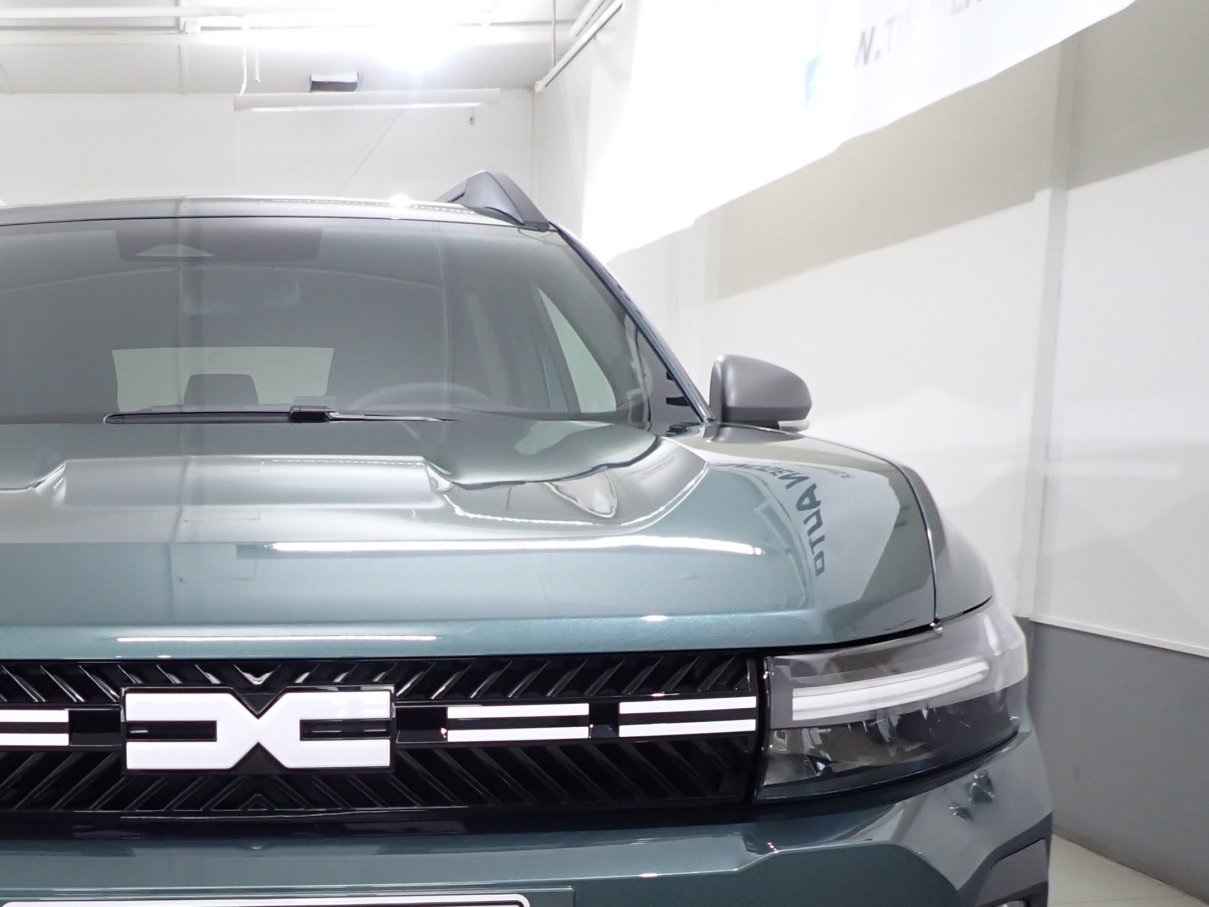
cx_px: 246
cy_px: 791
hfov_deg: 39.6
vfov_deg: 30.3
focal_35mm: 46
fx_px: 1606
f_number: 2
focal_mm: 4.5
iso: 200
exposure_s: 1/60
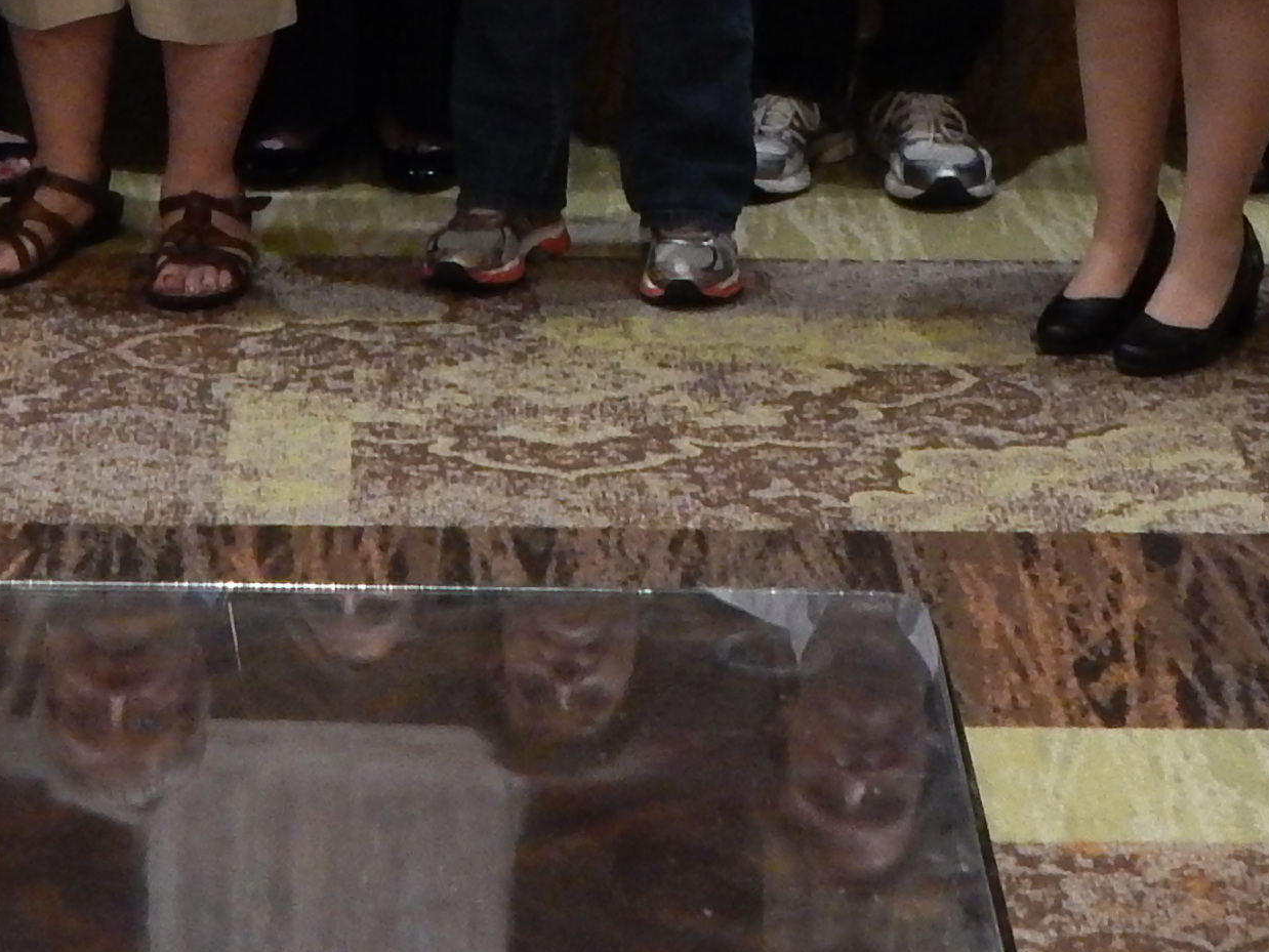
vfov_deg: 8.9
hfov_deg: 12.3
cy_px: -751
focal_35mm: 160
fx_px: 5867
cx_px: 619
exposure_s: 1/15
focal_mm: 7.7
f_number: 3.6
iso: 400
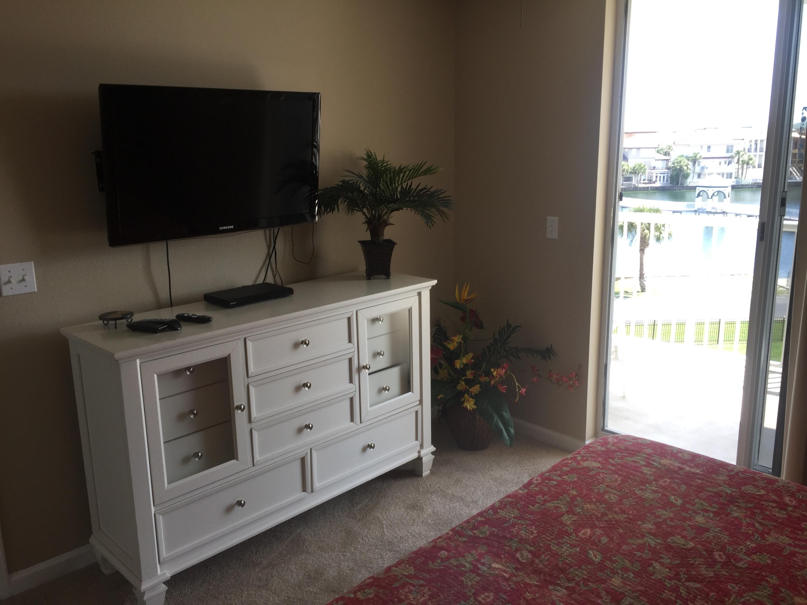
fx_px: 676
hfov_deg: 61.7
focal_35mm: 29
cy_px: 302
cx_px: 404
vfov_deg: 48.2
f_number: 2.2
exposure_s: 1/192
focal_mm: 4.15
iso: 32
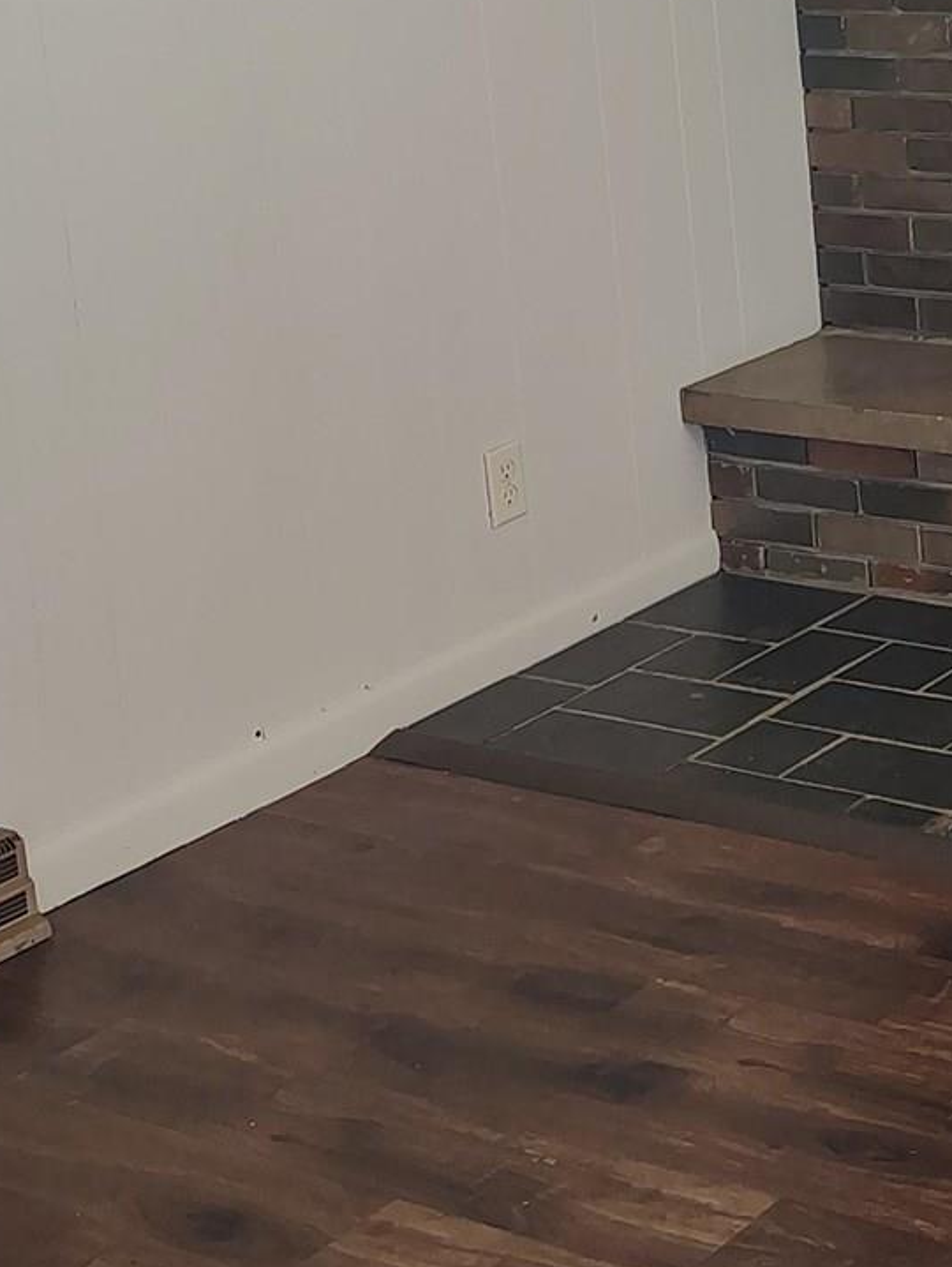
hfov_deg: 17.7
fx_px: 2818
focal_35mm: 77
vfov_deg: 24.3
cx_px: 1306
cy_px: 30
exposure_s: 1/60
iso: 866
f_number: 1.8
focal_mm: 5.56
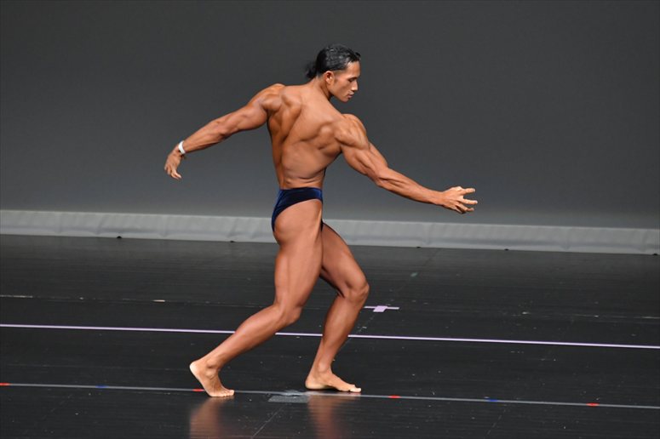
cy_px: 220
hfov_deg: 5.5
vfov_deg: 3.7
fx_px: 6872
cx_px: 330
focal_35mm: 375
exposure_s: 1/400
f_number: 5.6
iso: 4000
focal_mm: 250
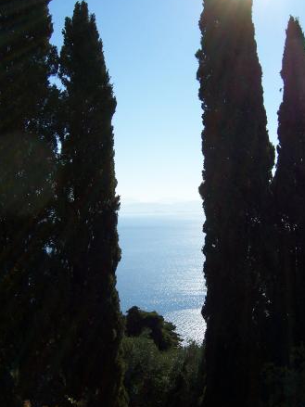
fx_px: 494
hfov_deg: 34.3
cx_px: 162
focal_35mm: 42
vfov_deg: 44.7
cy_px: 223
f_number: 4.8
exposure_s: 1/750
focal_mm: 6
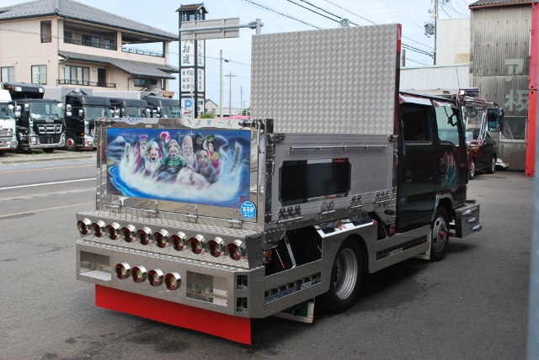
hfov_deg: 46.4
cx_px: 270
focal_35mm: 42
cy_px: 180
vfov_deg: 32.0
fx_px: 629
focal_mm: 28
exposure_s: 1/125
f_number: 8
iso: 100
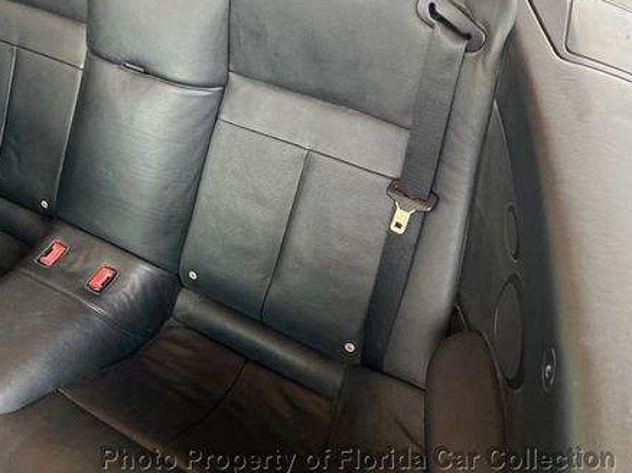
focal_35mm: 38
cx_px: 201
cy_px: 143
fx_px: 693
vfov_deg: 37.1
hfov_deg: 48.0
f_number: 1.5
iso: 125
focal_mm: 5.7
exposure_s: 1/121
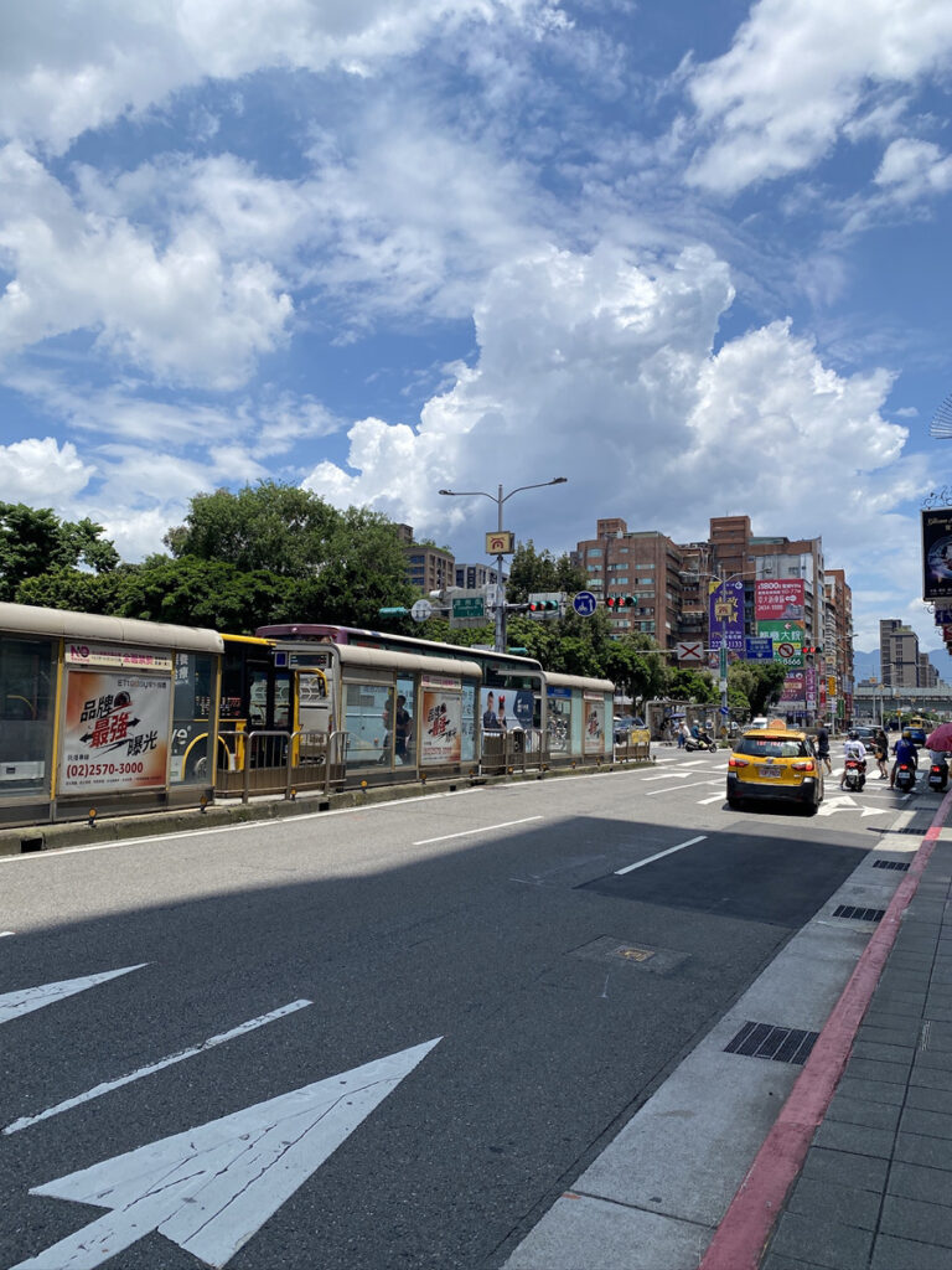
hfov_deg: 53.1
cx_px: 476
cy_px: 635
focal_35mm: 26
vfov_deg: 67.3
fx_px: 953
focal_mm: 4.25
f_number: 1.8
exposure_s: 1/4274
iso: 32
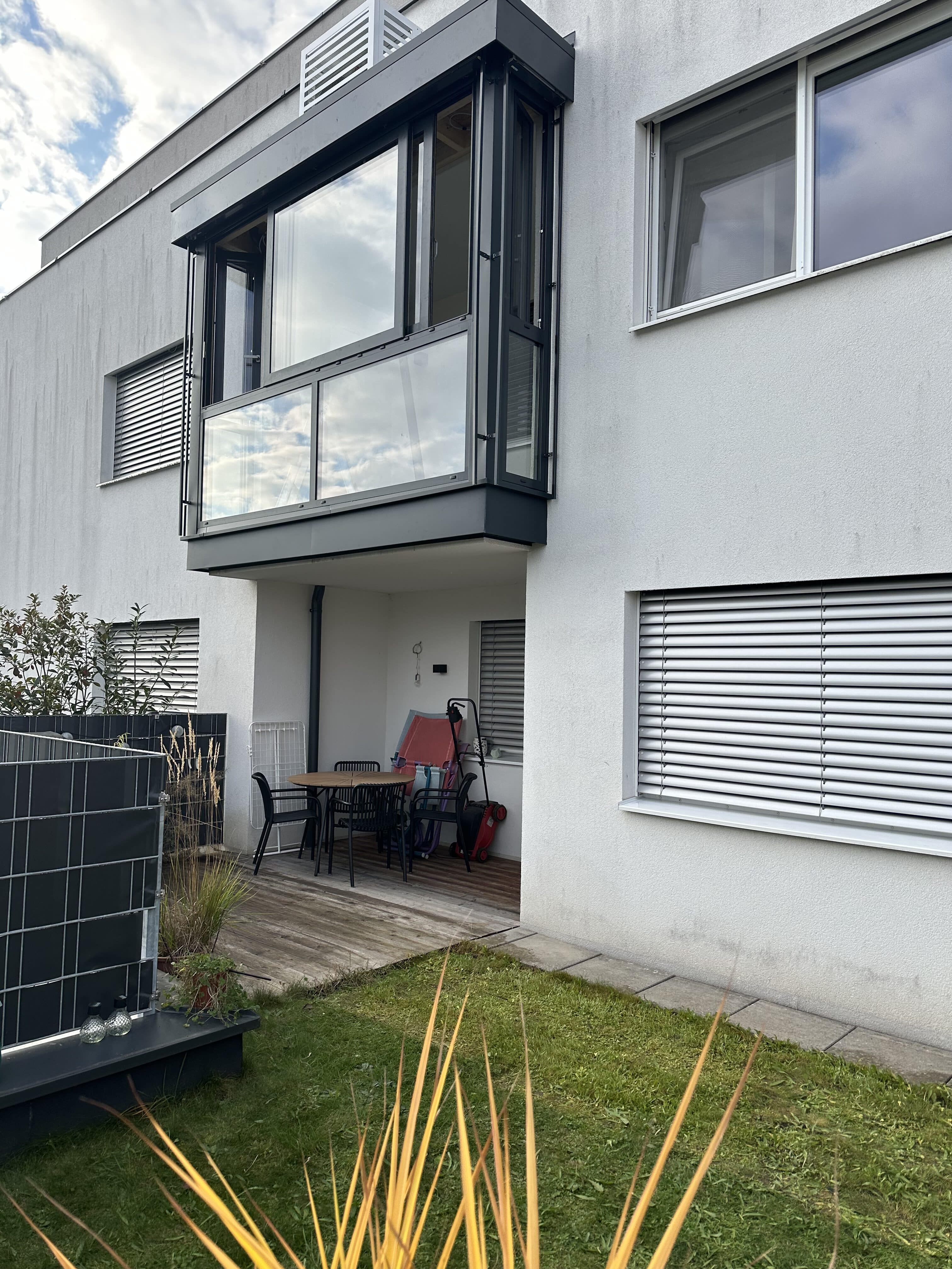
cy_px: 634
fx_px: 880
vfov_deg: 71.6
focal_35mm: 24
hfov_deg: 56.8
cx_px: 476
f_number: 1.78
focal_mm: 6.86
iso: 80
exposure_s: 1/1495
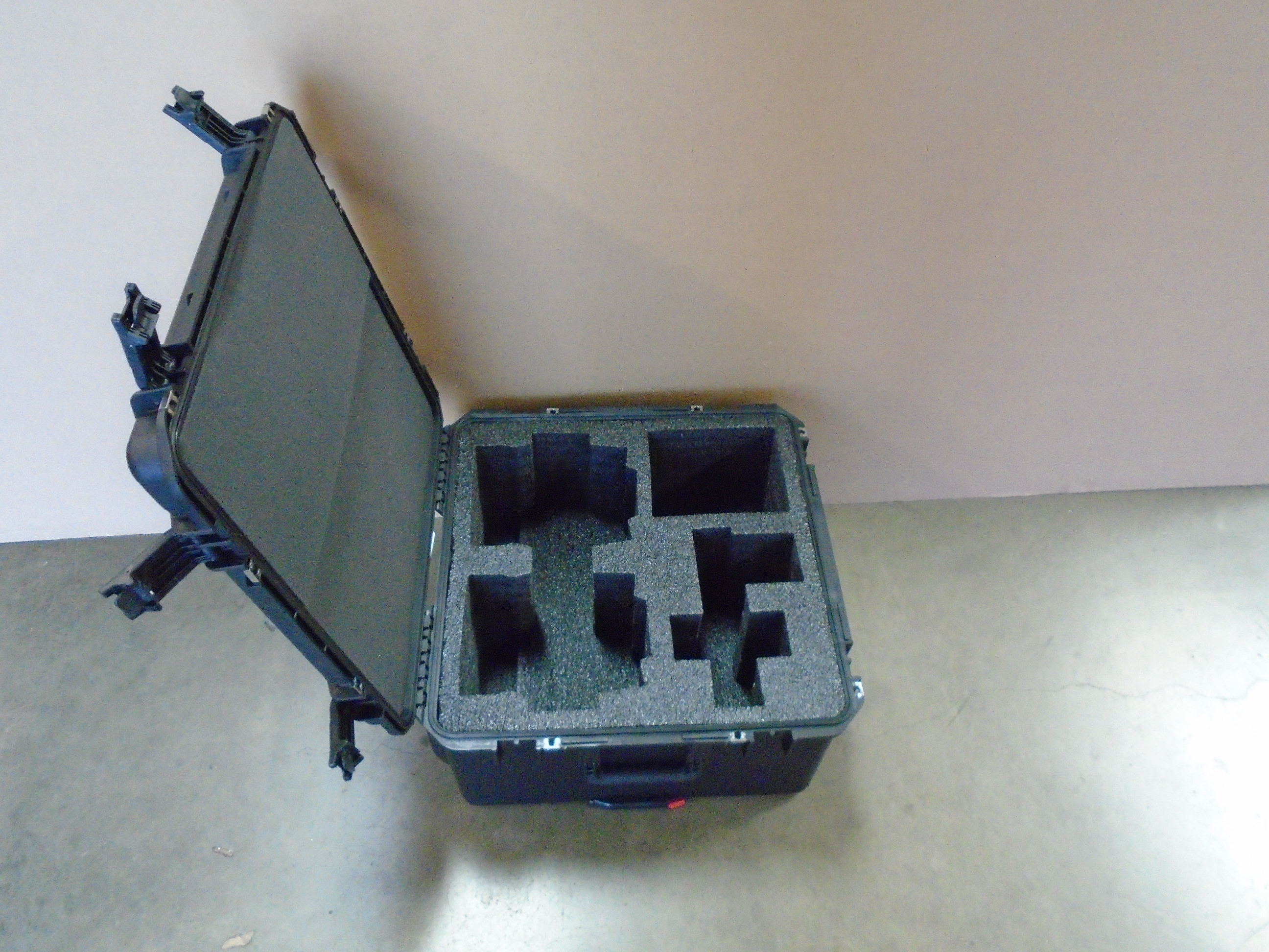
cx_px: 634
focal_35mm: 26
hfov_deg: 67.3
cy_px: 476
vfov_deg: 53.1
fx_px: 953
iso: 800
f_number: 3.2
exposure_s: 1/30
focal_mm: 4.6
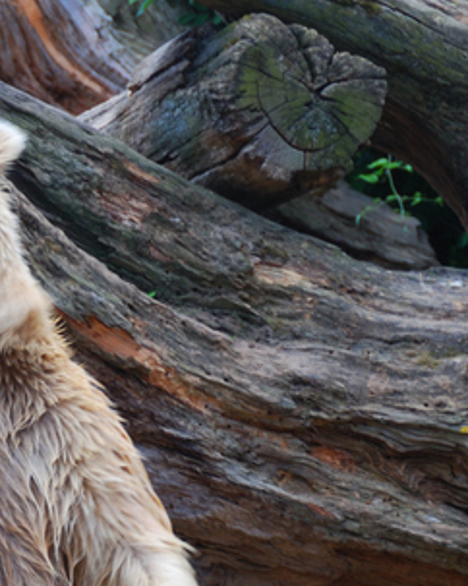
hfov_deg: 4.5
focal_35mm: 342
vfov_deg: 5.7
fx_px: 5929
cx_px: -161
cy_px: 433
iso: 100
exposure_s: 1/60
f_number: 5.6
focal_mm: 105
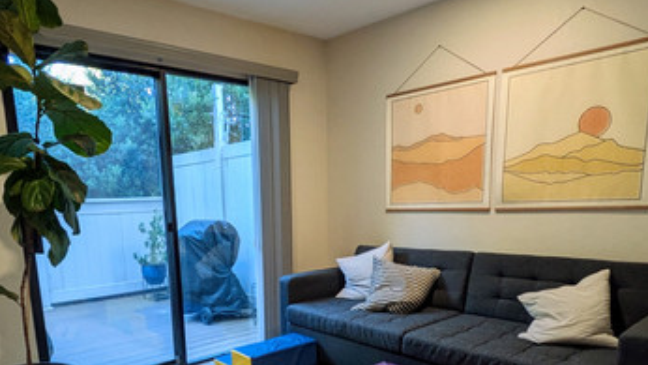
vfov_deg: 44.7
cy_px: 356
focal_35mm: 22
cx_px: 303
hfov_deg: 81.1
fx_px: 378
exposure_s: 1/60
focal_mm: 1.83
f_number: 2.2
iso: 140
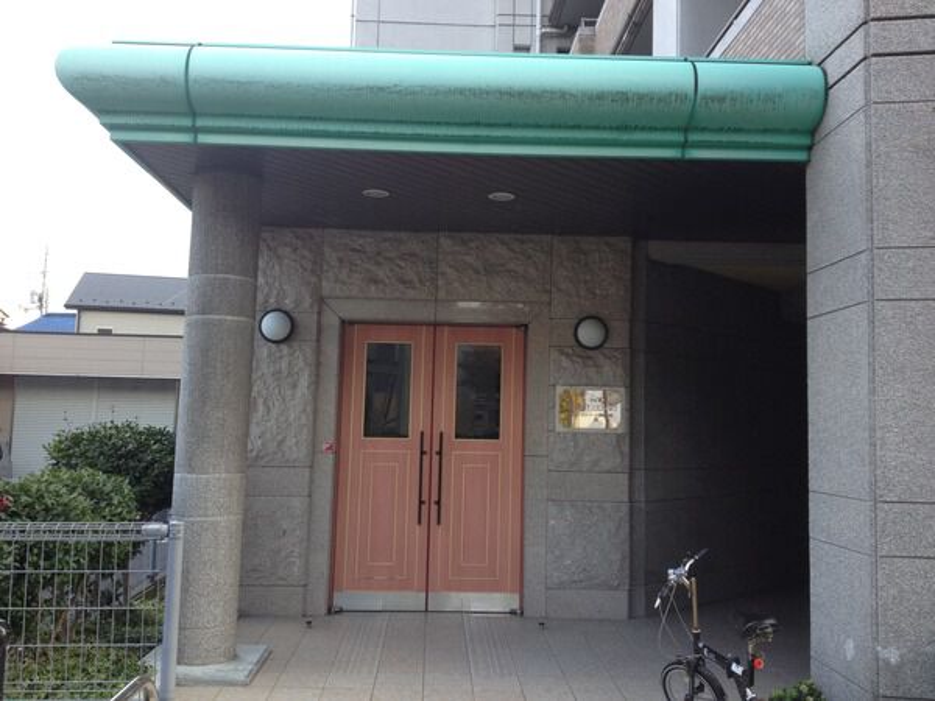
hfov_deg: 52.6
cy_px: 350
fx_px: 945
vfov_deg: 40.7
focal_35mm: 35
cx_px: 468
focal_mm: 4.28
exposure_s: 1/141
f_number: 2.4
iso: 50
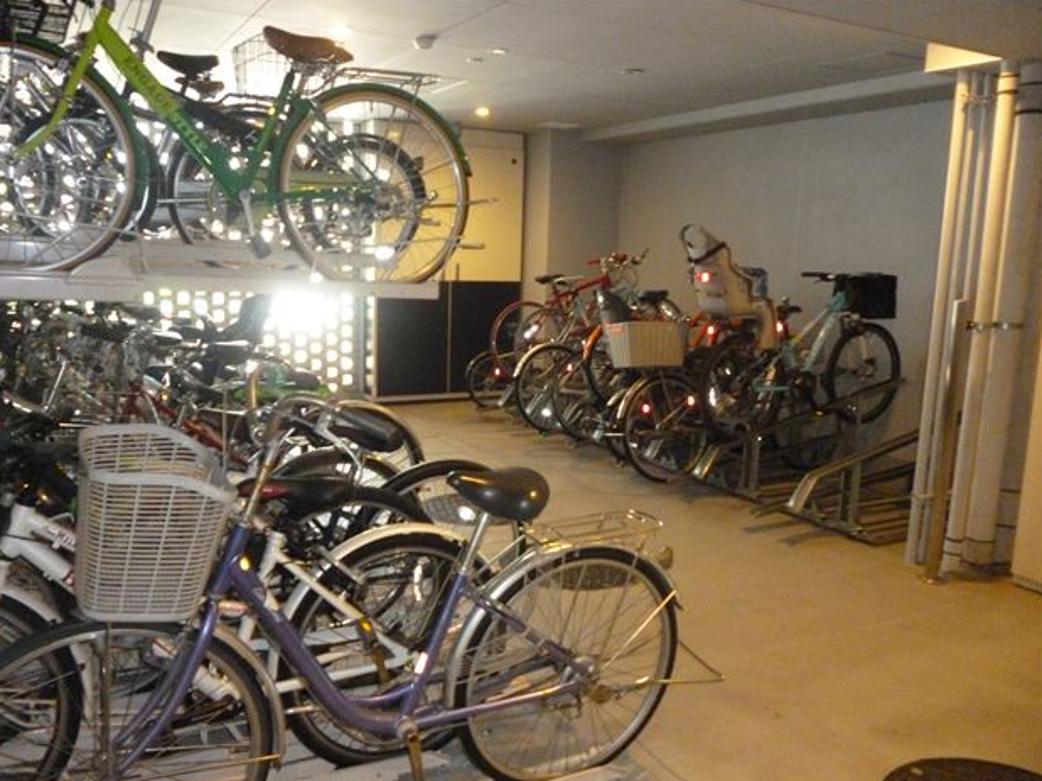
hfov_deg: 61.7
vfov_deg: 48.2
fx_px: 873
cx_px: 506
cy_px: 401
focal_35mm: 29
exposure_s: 1/8
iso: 800
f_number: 3.1
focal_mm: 5
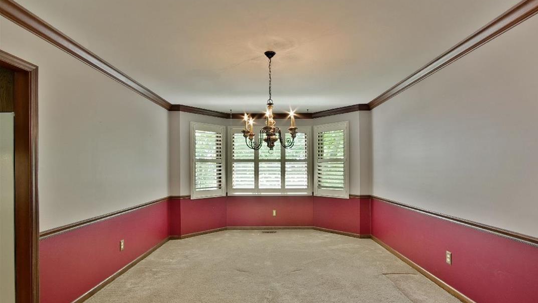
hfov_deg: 95.9
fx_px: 243
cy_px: 167
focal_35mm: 17
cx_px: 273
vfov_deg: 63.8
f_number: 13
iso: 200
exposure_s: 1
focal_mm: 11
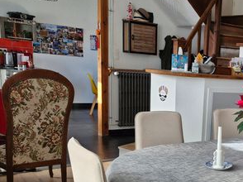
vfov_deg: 30.0
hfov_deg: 36.9
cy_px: 150
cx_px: 235
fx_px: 330
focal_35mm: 47
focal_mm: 5.54
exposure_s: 1/180
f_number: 1.8
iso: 50
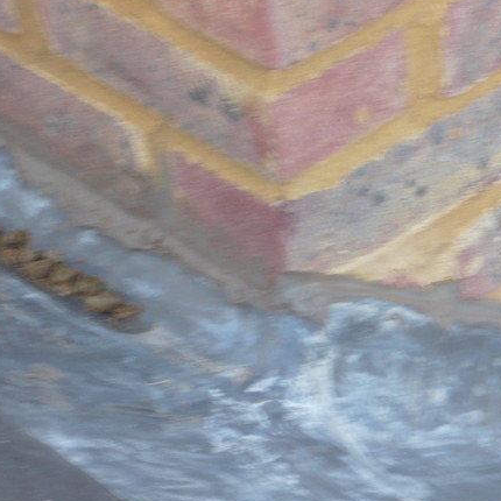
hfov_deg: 8.1
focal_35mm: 216
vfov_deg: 8.1
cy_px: 431
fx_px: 3537
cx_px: 428
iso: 100
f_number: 5
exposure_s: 1/40
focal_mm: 17.4
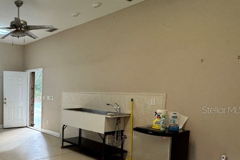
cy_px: 110
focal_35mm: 29
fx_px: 193
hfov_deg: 52.4
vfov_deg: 44.2
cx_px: 7
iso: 200
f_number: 2.2
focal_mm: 2.22
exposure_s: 1/103
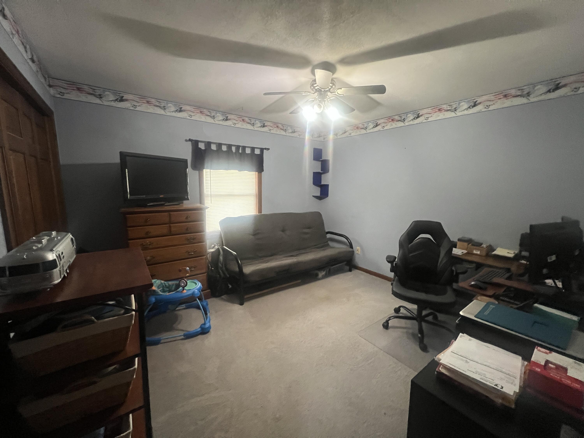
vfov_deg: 89.9
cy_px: 219
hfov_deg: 106.2
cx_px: 292
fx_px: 219
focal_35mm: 13
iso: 800
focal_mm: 1.57
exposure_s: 1/60
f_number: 1.8
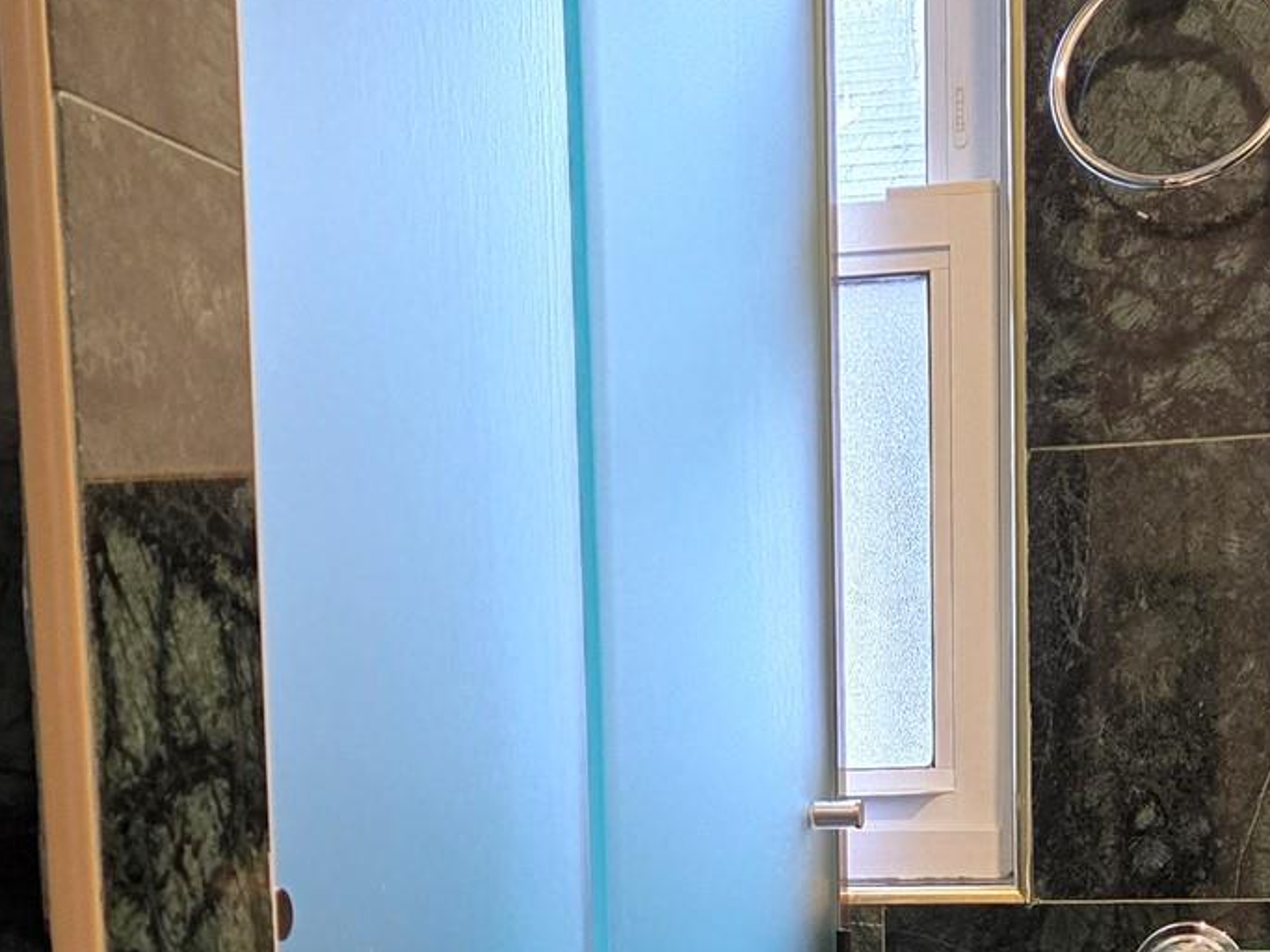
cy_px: 1028
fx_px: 2531
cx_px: 712
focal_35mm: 69
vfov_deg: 20.4
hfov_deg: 28.1
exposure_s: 1/120
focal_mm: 5.4
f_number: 1.8
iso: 500
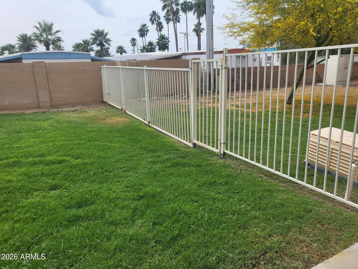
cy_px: 134
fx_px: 269
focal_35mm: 26
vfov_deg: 53.1
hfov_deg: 67.3
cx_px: 179
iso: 50
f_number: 1.8
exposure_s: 1/2775
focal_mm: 4.25
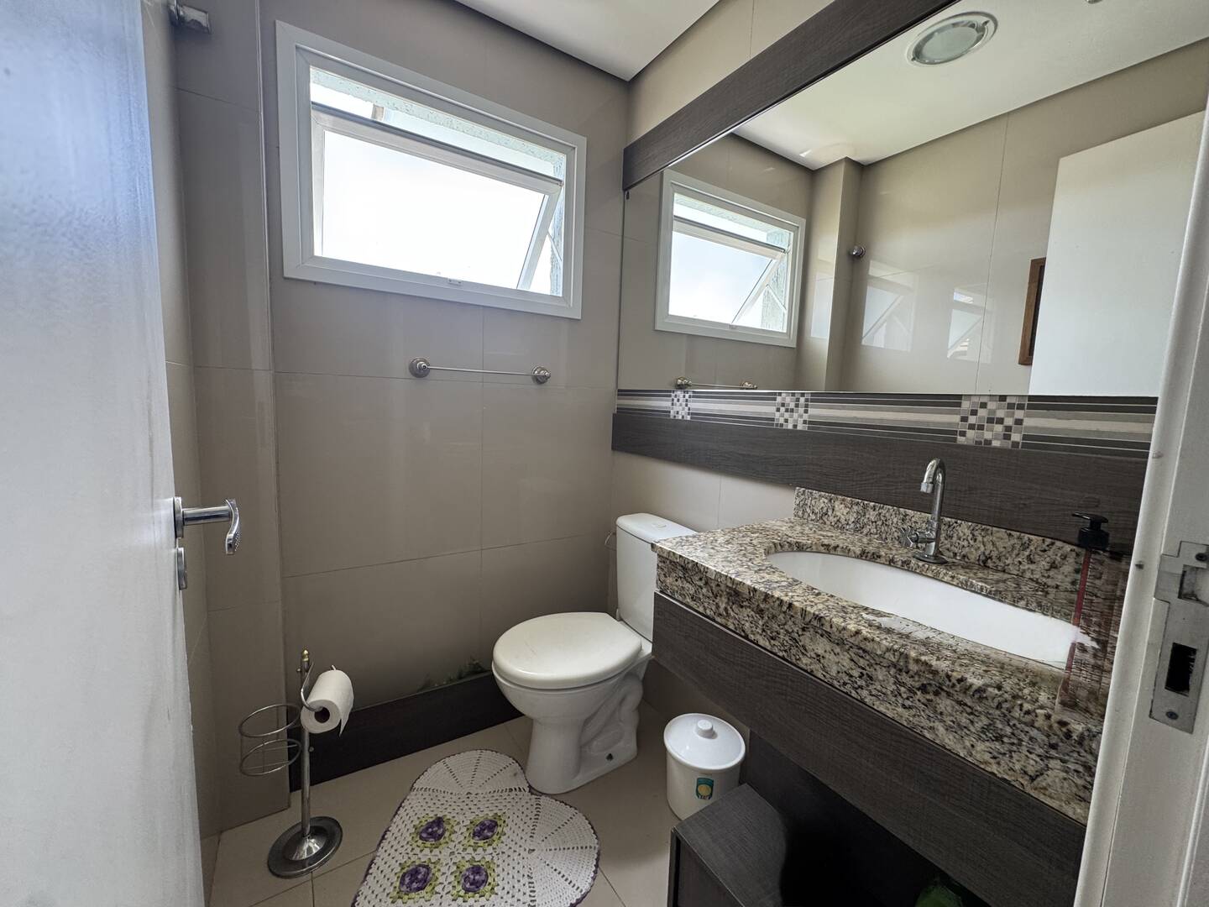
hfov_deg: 102.1
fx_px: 489
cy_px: 454
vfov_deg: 85.7
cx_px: 604
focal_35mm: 14
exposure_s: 1/99
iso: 125
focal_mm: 2.22
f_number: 2.2
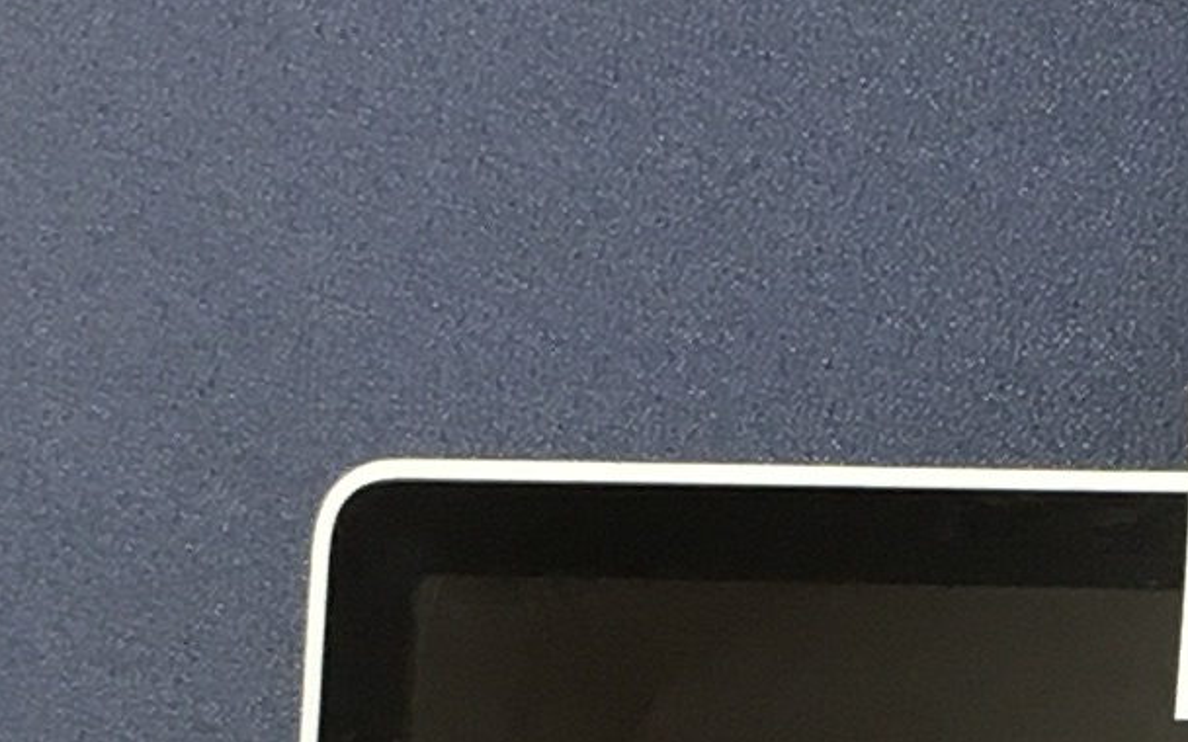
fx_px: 6605
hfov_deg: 10.1
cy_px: 1384
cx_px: 1403
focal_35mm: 204
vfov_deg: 6.3
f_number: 2.2
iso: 50
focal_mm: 4.15
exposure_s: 1/30
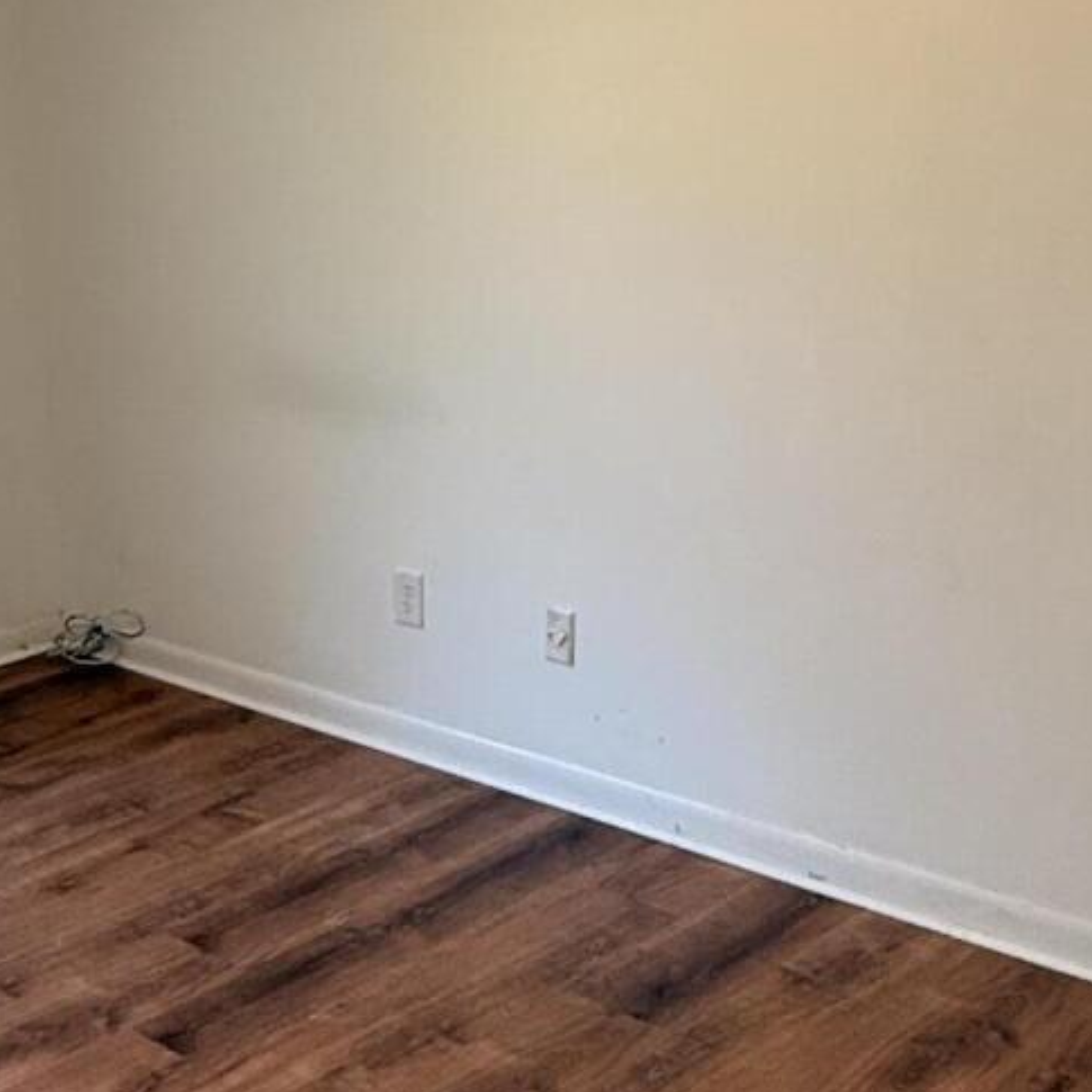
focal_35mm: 51
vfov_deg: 33.3
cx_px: 308
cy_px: 655
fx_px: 1820
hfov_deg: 32.9
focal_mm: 2.22
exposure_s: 1/120
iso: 250
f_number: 2.2
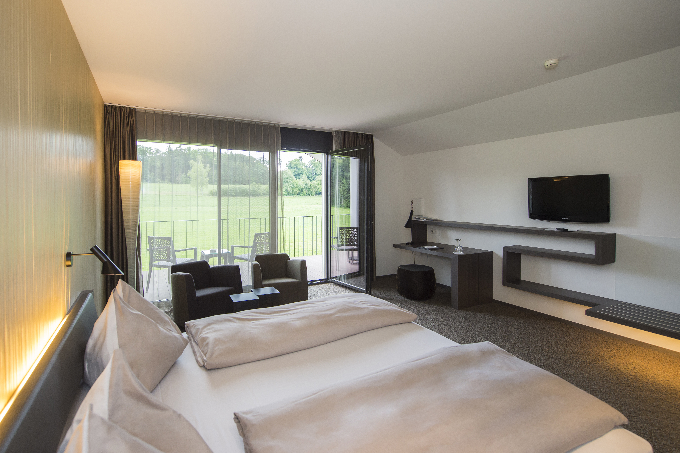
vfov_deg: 73.7
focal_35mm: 16
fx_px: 302
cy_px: 226
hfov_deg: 96.8
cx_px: 340
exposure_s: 1/125
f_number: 4
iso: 640
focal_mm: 16
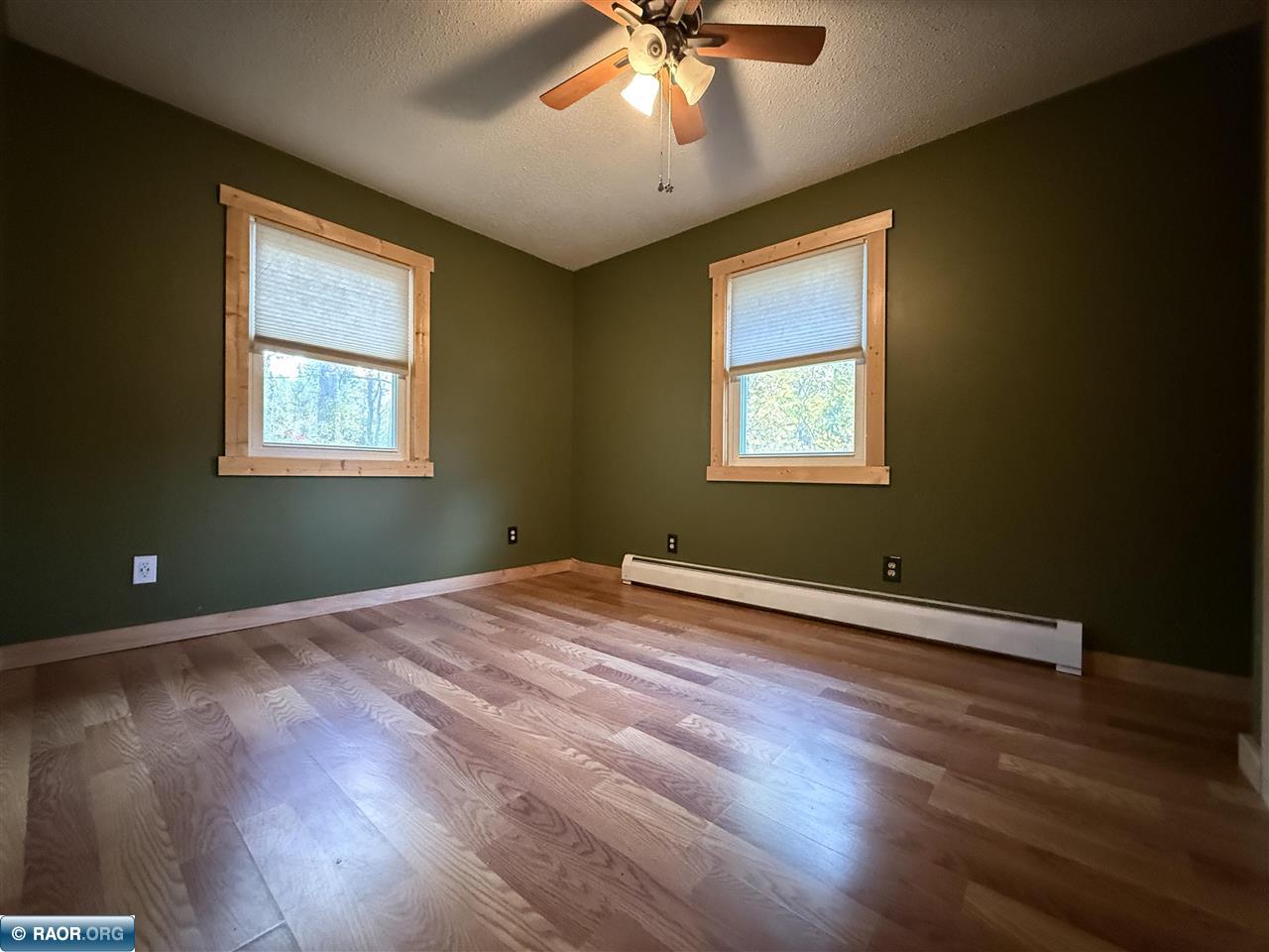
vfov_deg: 85.7
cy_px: 476
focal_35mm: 14
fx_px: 513
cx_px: 634
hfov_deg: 102.1
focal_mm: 2.22
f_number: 2.2
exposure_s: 1/40
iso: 1250
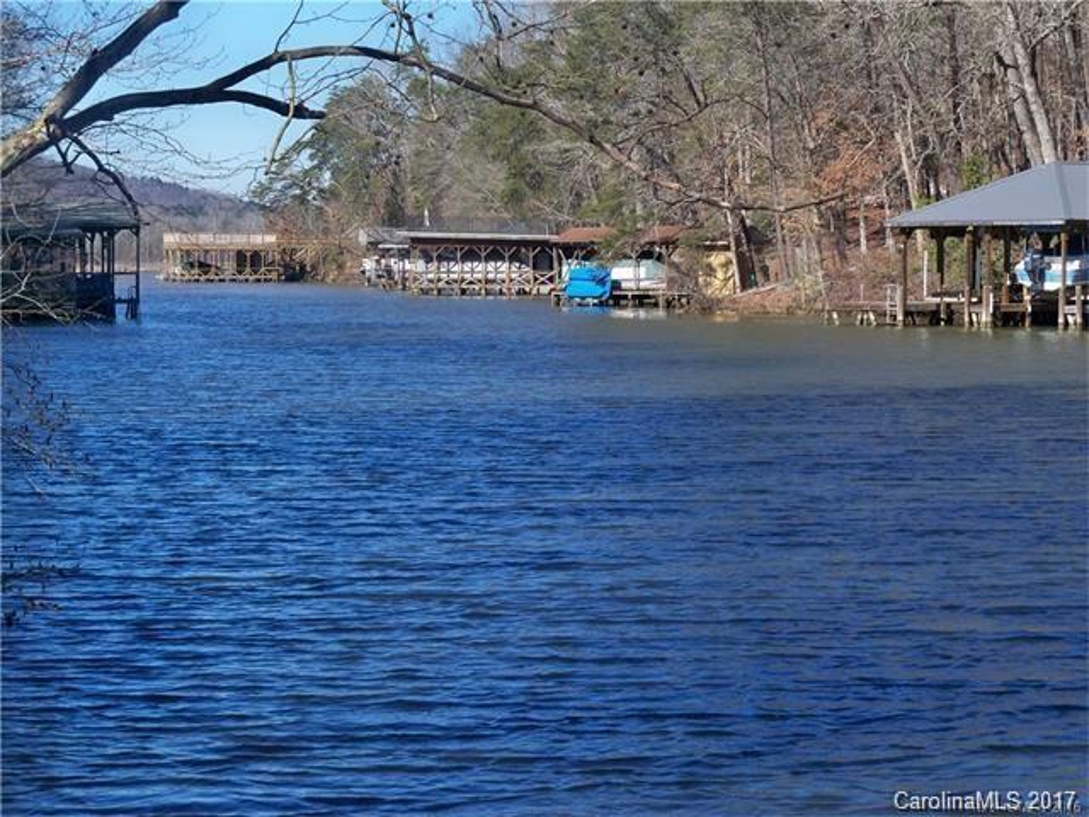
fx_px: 2894
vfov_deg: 16.1
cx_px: 544
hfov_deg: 21.3
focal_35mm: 92
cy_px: 408
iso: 80
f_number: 4.2
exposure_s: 1/400
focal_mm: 16.3
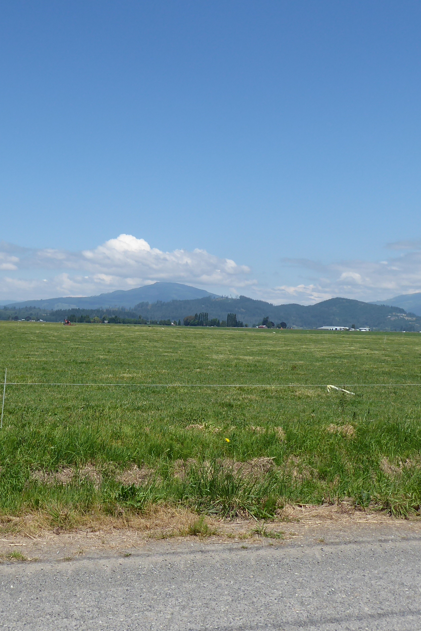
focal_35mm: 41
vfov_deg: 47.4
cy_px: 314
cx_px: 139
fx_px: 719
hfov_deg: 32.4
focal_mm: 5
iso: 80
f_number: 3.5
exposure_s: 1/1000
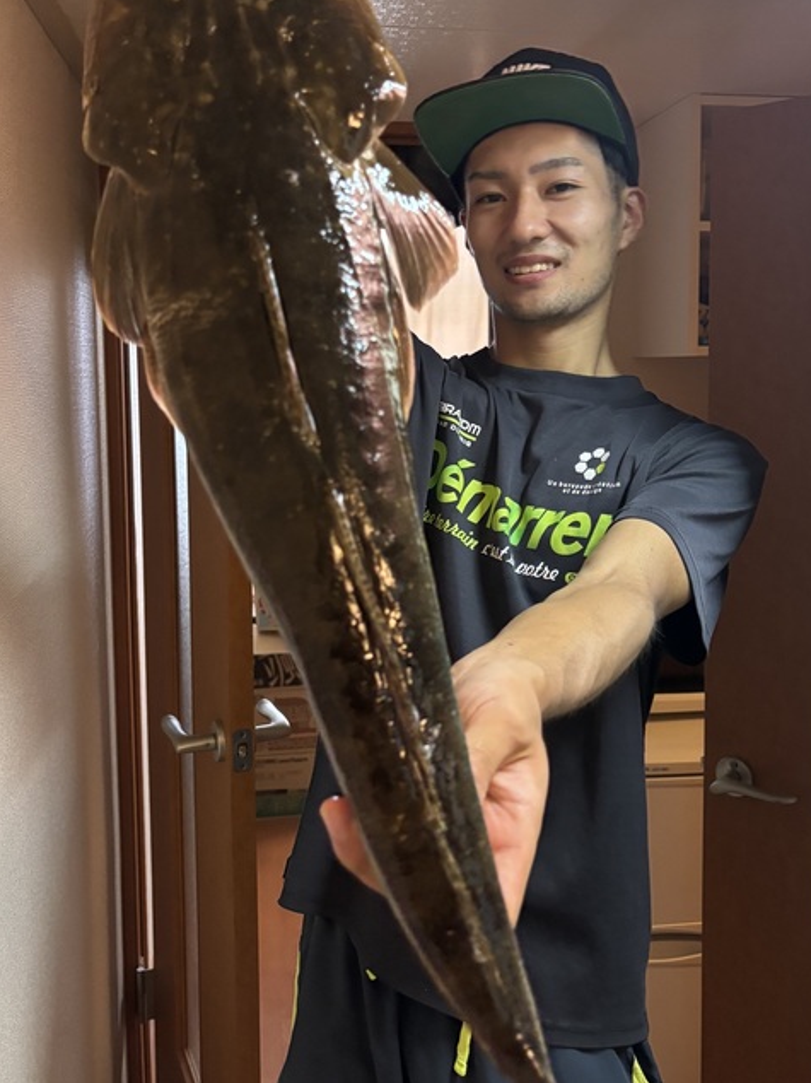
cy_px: 453
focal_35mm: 35
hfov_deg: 40.7
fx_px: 1094
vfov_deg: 52.4
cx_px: 420
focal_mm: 5.96
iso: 500
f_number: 1.6
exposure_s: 1/50
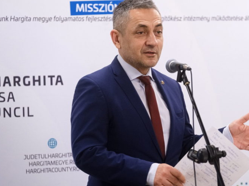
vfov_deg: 7.0
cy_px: 98
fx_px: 1532
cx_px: 170
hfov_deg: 9.3
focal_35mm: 213
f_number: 2.8
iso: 3200
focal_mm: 98.2
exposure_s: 1/125
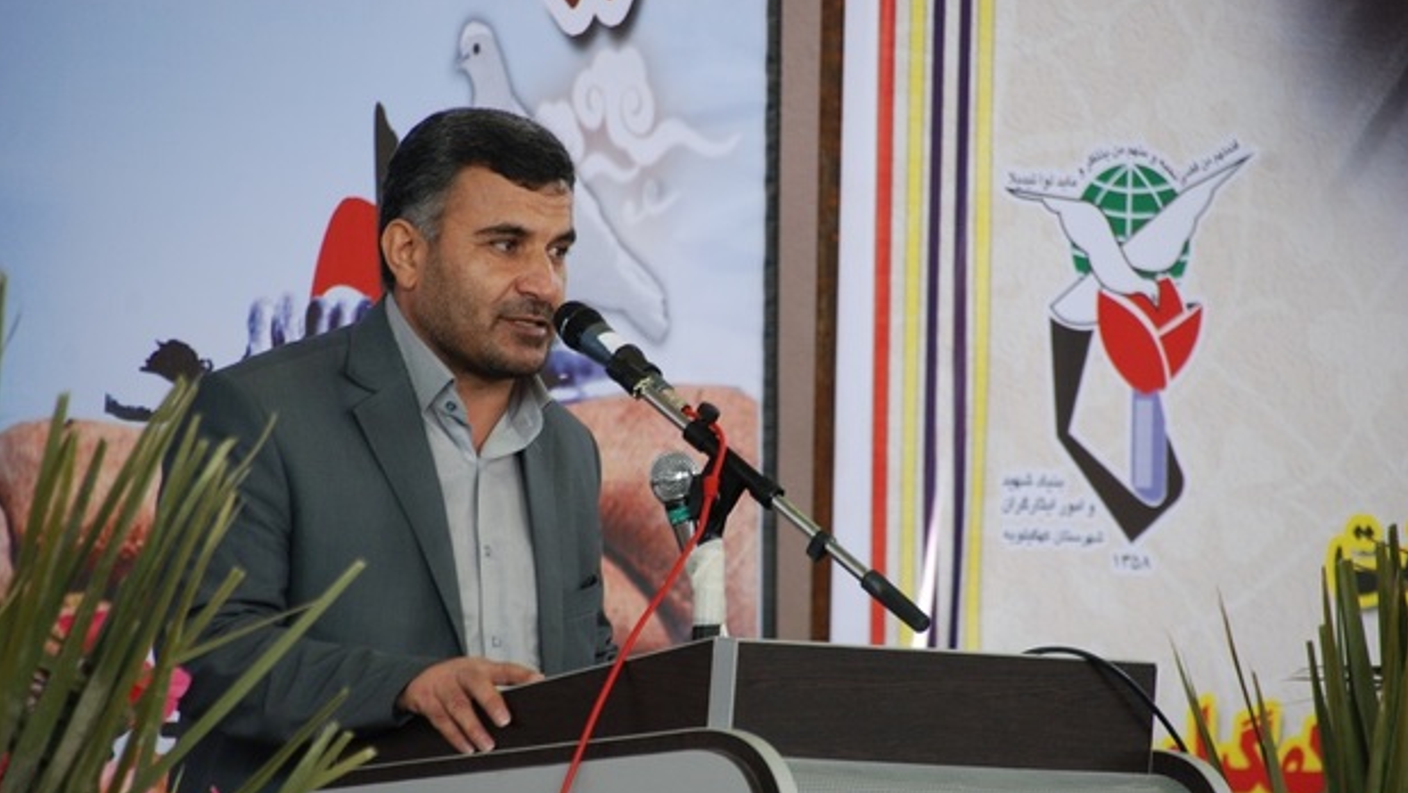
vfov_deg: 3.1
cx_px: 704
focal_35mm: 394
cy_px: 457
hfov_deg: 5.5
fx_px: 14714
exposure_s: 1/15
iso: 400
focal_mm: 250
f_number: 6.3
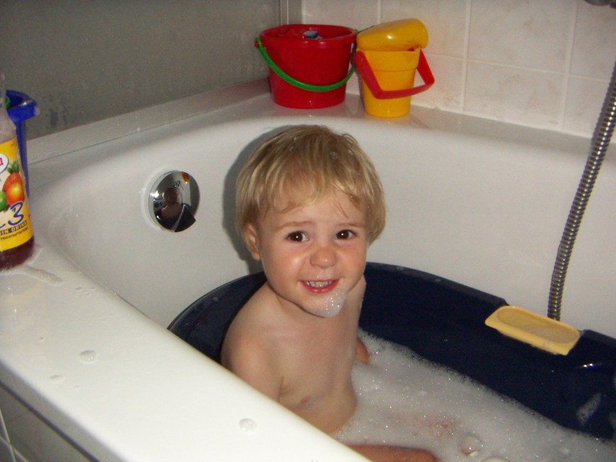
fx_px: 641
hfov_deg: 51.4
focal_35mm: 36
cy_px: 231
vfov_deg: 39.7
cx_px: 308
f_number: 2.8
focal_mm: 4.7
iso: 200
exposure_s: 1/50
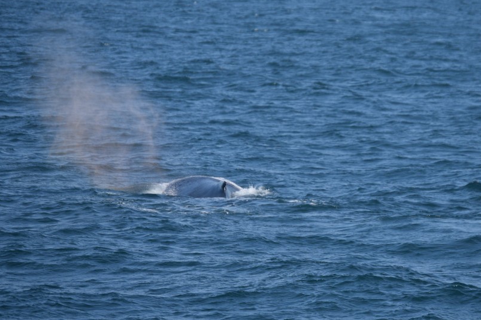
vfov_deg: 4.4
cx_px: 304
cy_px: 144
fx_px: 4177
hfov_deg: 6.6
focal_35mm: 313
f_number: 5.6
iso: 200
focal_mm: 155
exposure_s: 1/1600
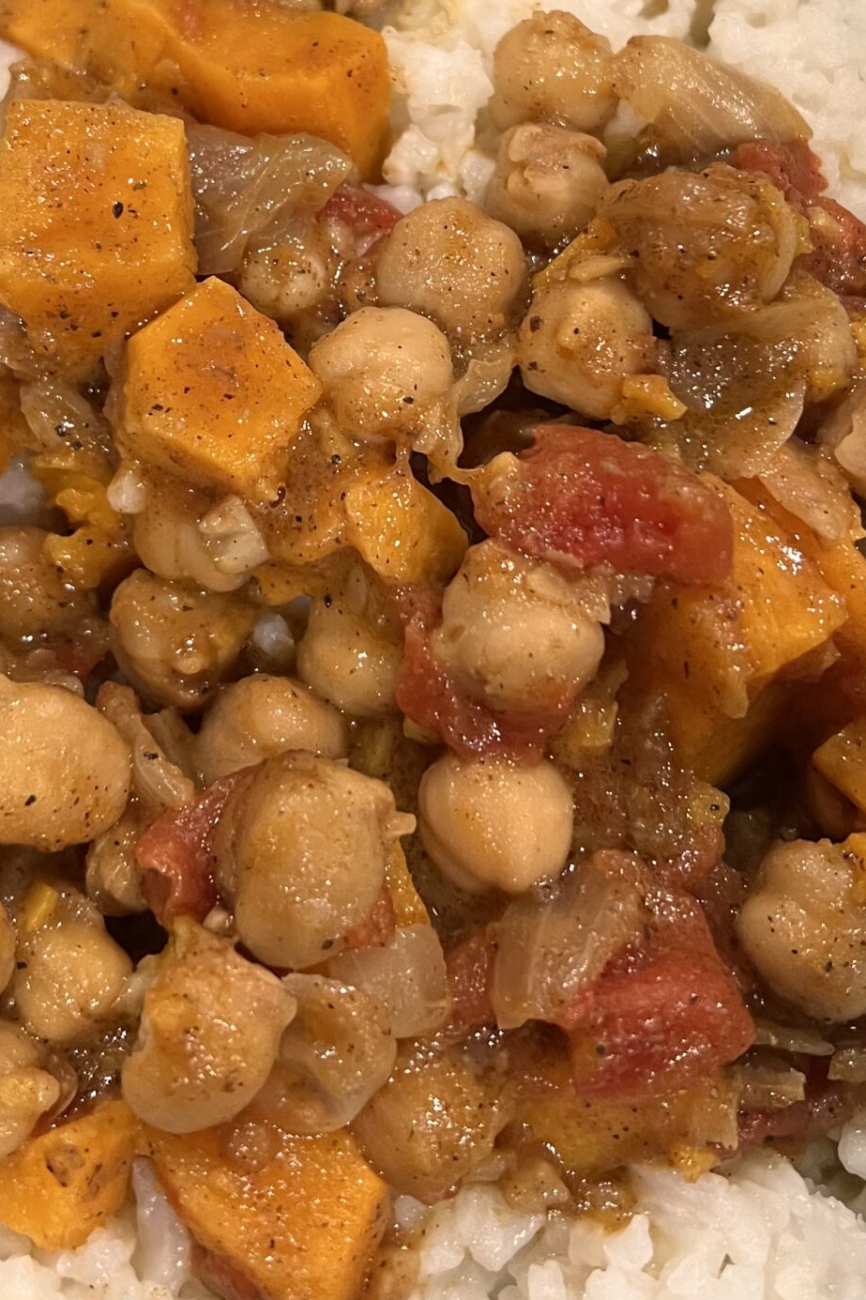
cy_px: 341
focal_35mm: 50
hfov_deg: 27.0
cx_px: 392
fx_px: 1804
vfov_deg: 38.7
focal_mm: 5.7
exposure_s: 1/60
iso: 320
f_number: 1.5
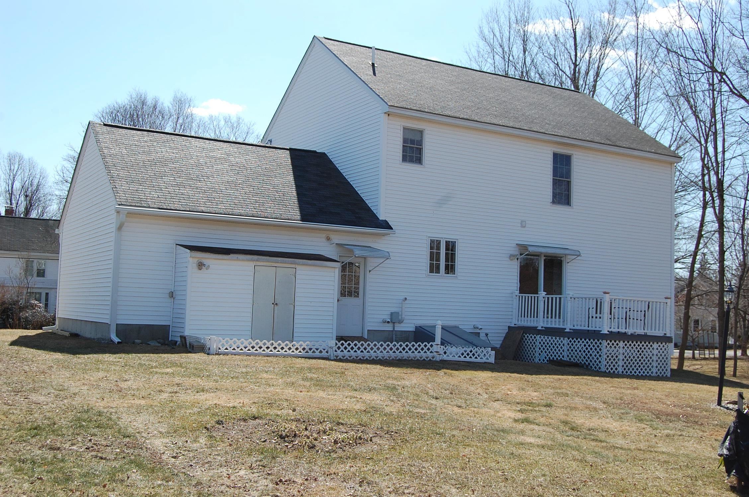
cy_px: 248
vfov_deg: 34.1
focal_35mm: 39
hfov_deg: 49.6
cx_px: 374
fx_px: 810
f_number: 9
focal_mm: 26
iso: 200
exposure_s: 1/320
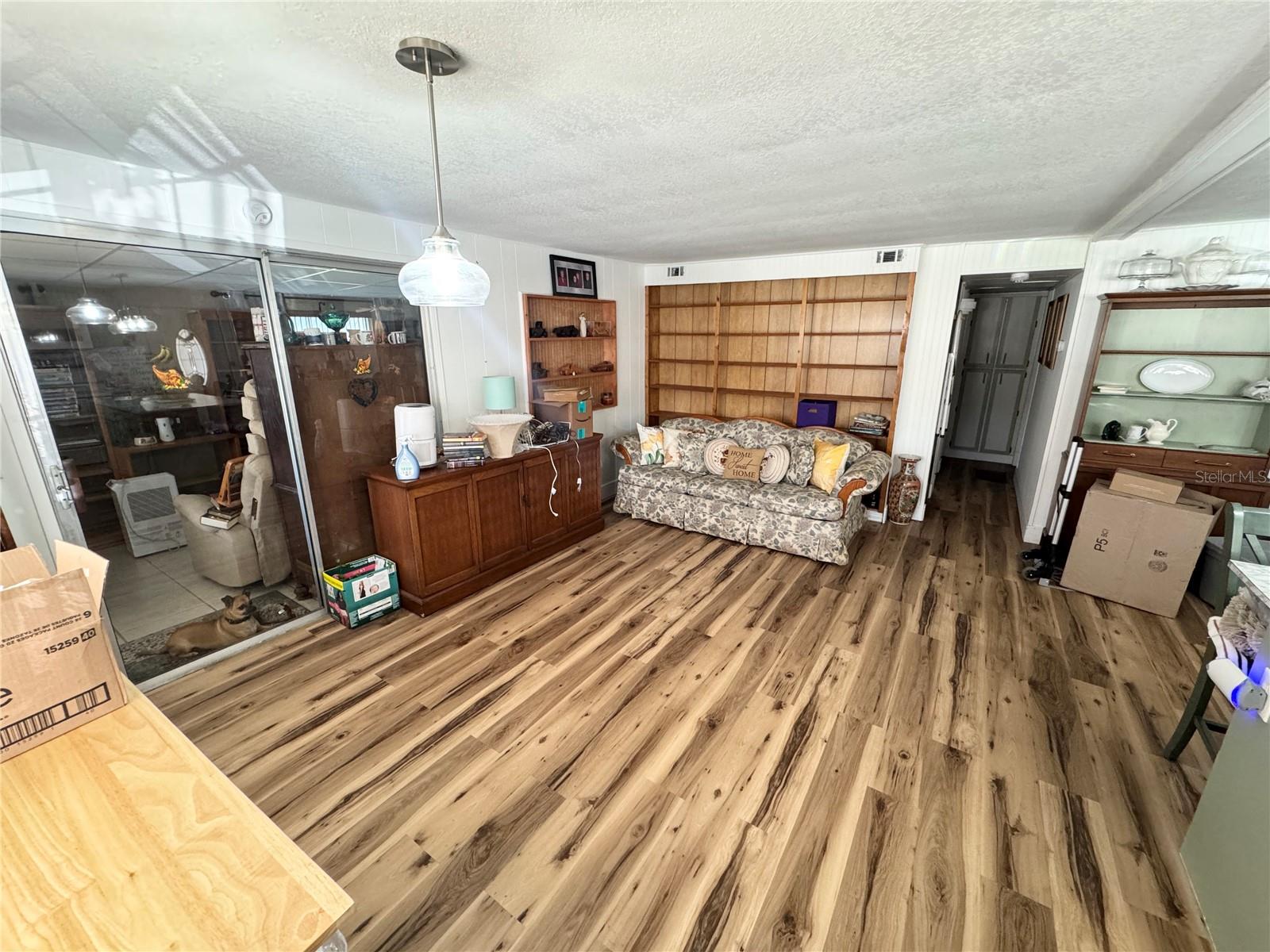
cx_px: 635
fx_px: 514
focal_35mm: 14
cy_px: 476
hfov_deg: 102.1
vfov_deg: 85.7
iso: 320
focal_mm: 2.22
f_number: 2.2
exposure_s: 1/60
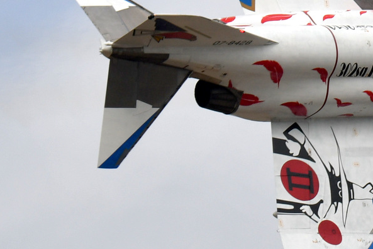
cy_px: 60
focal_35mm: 789
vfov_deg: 1.7
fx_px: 8172
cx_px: 351
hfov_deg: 2.6
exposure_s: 1/1600
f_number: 5.6
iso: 100
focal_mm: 260
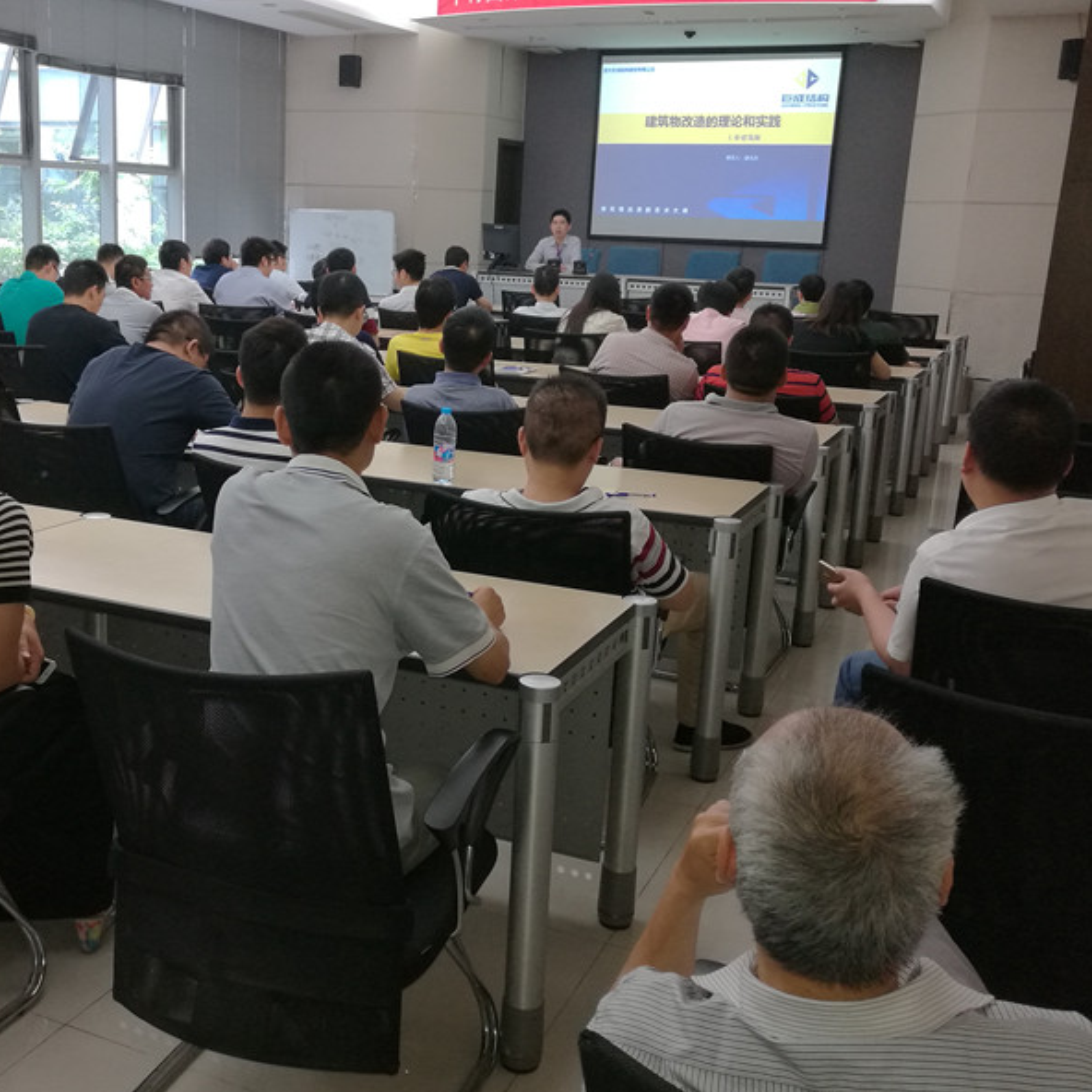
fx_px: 1321
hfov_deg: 44.3
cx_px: 374
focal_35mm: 37
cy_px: 552
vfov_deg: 44.9
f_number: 2
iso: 160
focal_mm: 4.04
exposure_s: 1/33.3
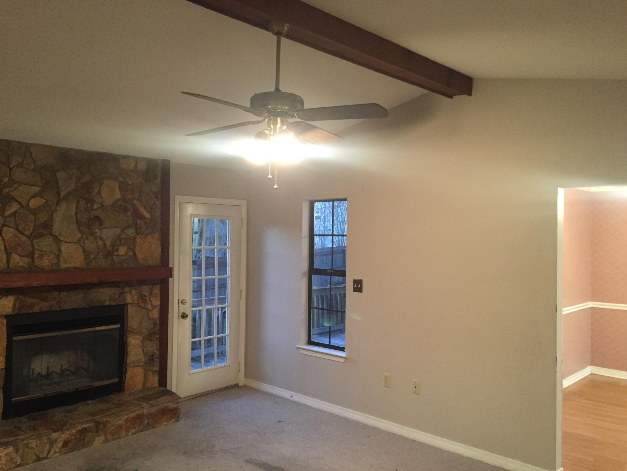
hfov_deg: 61.7
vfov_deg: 48.2
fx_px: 525
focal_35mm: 29
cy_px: 236
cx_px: 314
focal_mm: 4.15
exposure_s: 1/15
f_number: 2.2
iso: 320
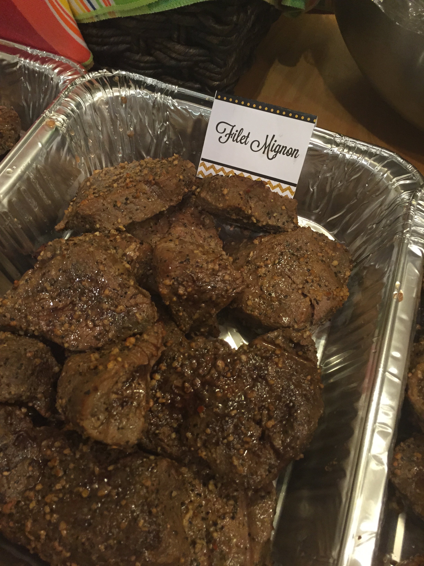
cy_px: 283
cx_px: 212
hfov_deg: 48.2
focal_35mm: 29
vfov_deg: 61.7
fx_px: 474
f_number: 2.2
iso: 125
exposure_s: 1/30
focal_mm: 4.15
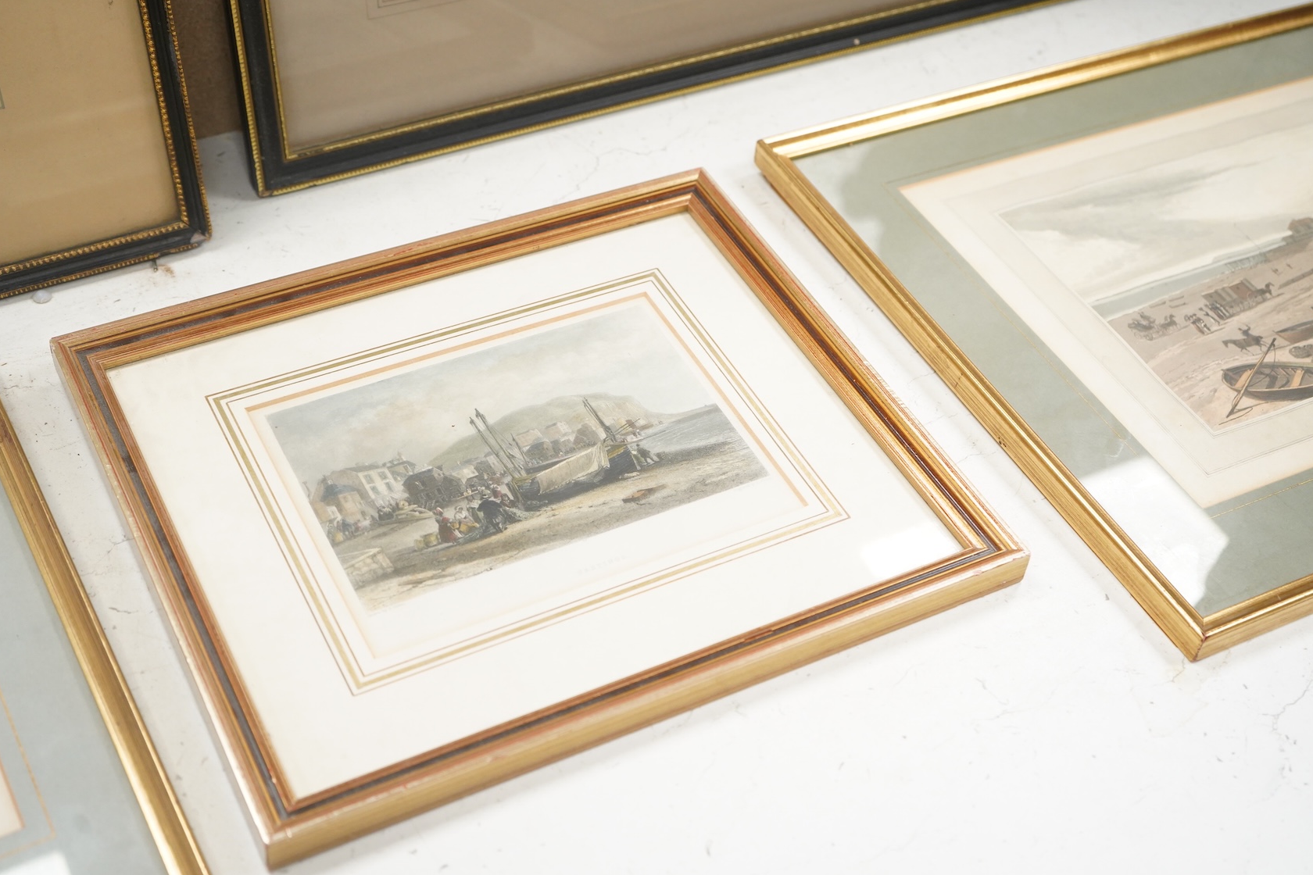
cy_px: 442
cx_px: 643
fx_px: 1678
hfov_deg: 42.7
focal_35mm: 46
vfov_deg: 29.2
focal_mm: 45
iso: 2500
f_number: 5
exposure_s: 1/160
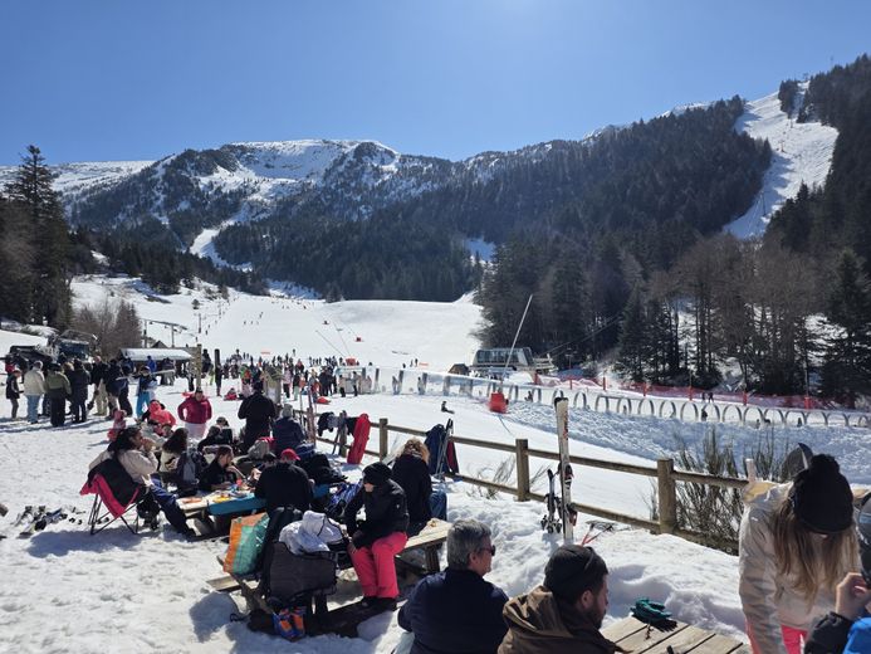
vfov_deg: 58.9
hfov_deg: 73.9
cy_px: 327
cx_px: 436
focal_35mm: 23
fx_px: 579
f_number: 1.7
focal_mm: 6.3
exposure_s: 1/7944
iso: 50
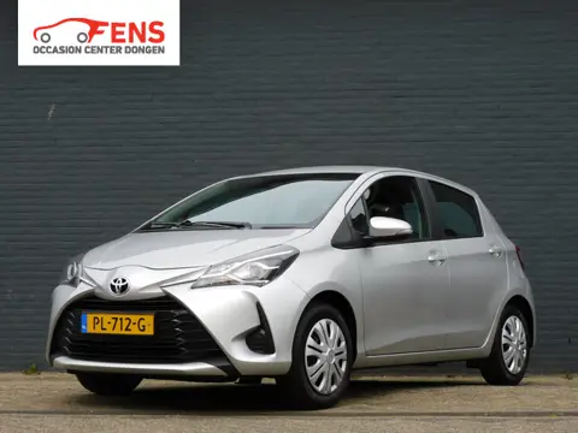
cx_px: 289
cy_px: 216
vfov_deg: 18.4
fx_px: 1336
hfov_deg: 24.4
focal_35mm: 80
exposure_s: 1/500
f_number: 4.5
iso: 125
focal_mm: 14.3
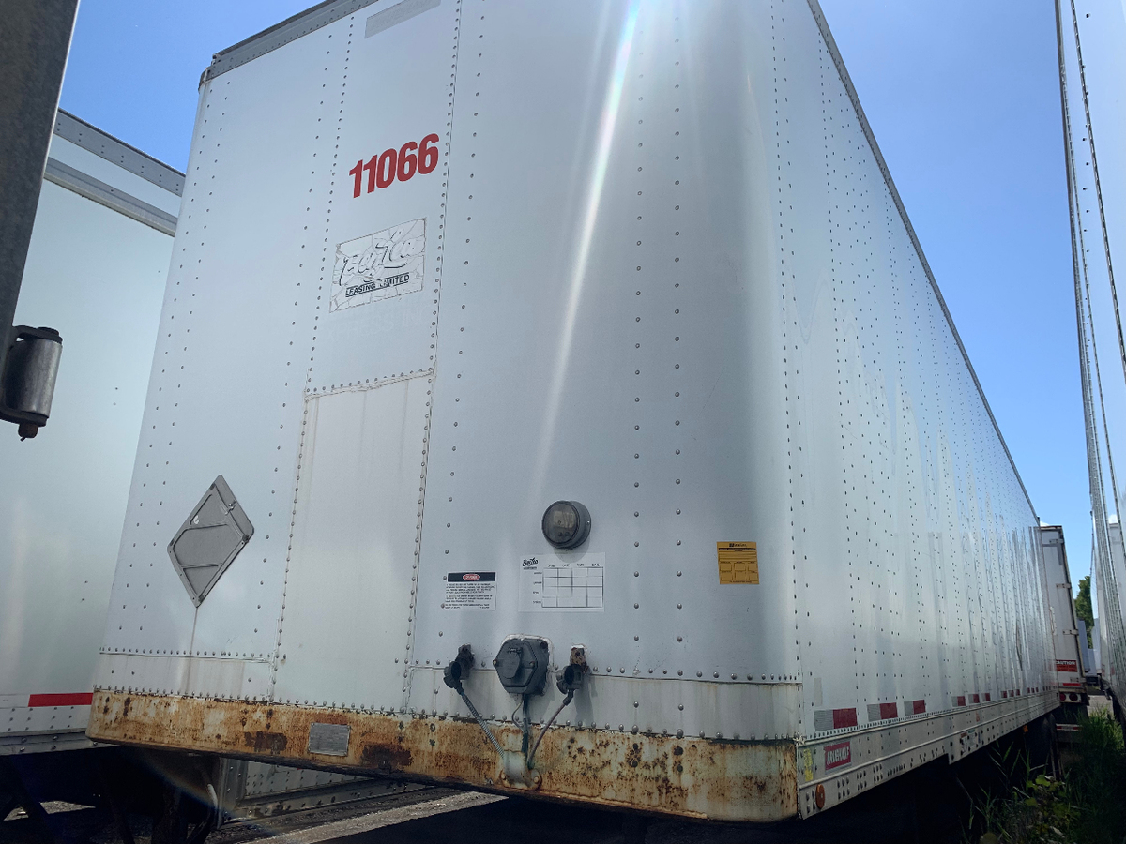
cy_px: 422
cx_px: 563
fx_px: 846
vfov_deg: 53.1
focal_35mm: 26
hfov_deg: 67.3
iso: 25
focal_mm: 4.25
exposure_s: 1/3650
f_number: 1.8
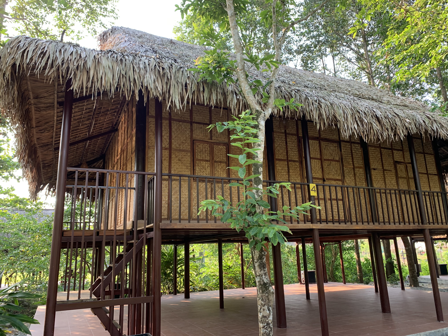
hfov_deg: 67.3
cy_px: 168
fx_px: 336
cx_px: 224
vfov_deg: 53.1
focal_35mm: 26
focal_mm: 4.25
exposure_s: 1/121
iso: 50
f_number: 1.8
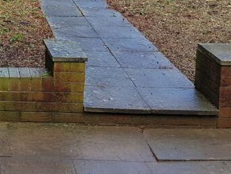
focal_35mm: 79
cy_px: 2
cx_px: -69
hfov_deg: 22.2
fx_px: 527
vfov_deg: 18.2
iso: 40
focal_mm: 4.2
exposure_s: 1/230
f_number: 1.7
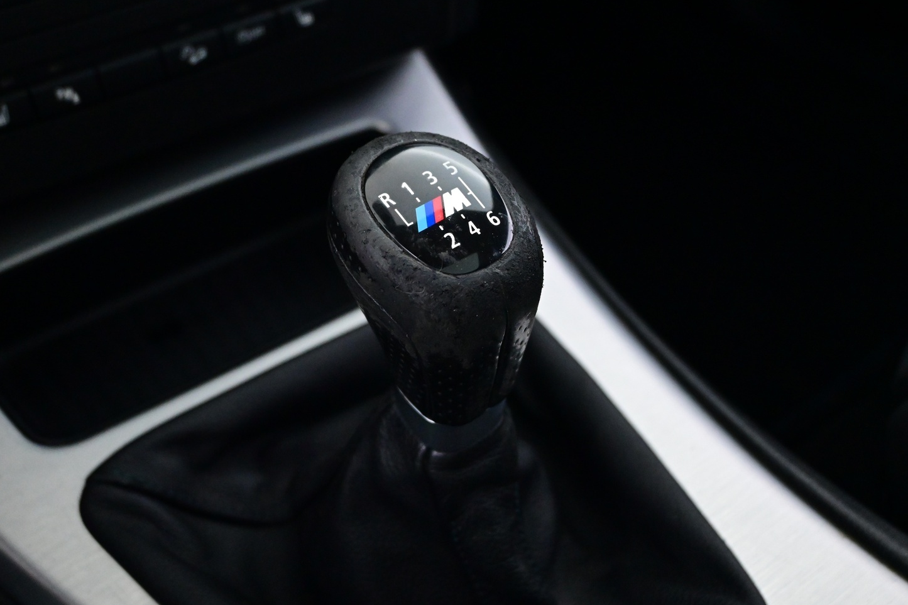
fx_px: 954
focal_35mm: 38
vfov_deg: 35.2
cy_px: 287
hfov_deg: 50.9
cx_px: 448
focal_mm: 22.5
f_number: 4
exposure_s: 1/40
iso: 4500
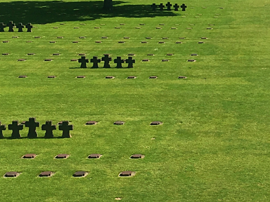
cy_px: 25
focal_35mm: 103
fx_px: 803
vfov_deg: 14.2
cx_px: 285
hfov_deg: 18.5
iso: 25
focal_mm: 4.15
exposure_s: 1/1709
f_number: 2.2
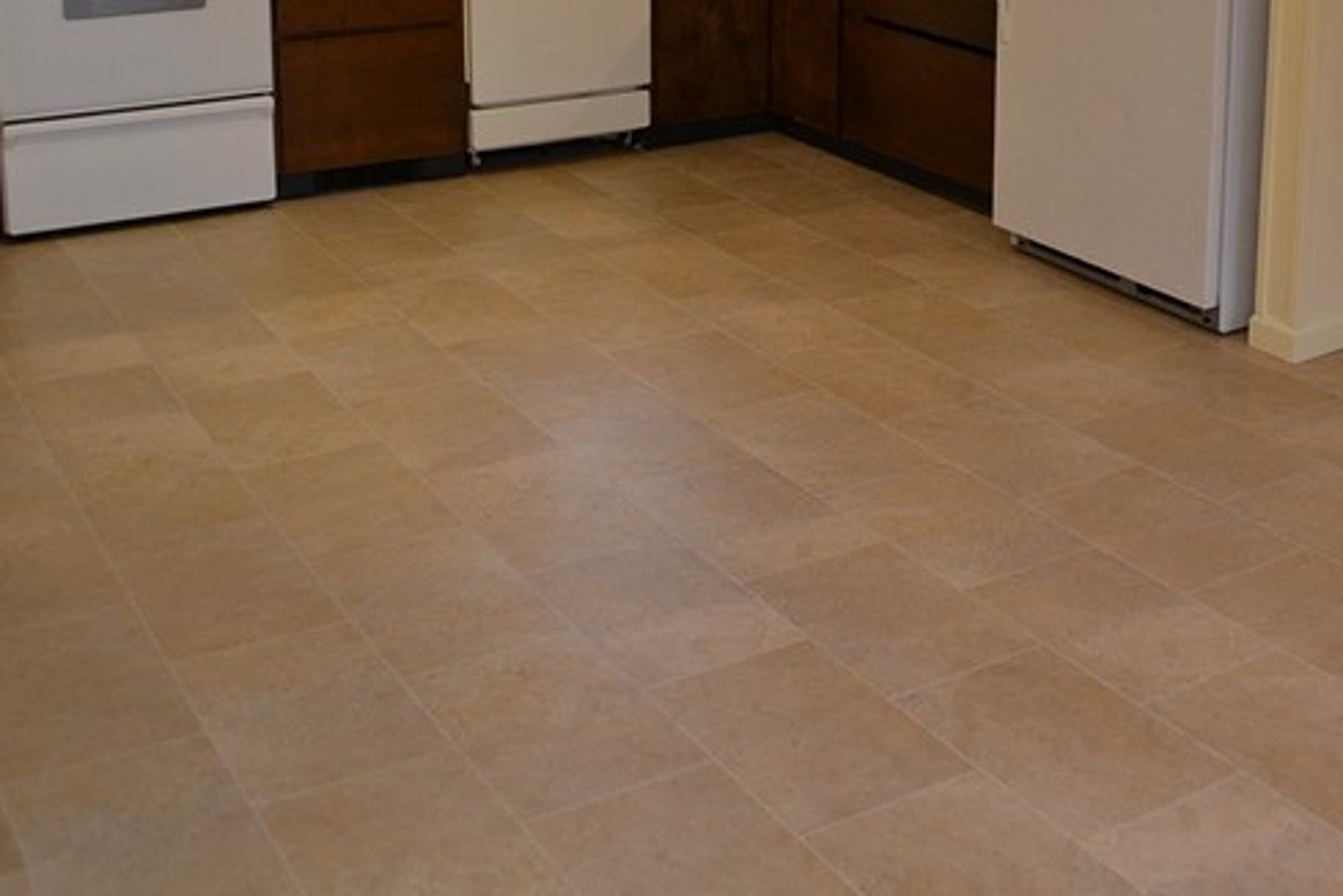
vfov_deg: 21.6
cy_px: -63
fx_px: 2238
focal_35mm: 60
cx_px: 920
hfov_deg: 33.0
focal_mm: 18
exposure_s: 1/60
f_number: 3.5
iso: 450
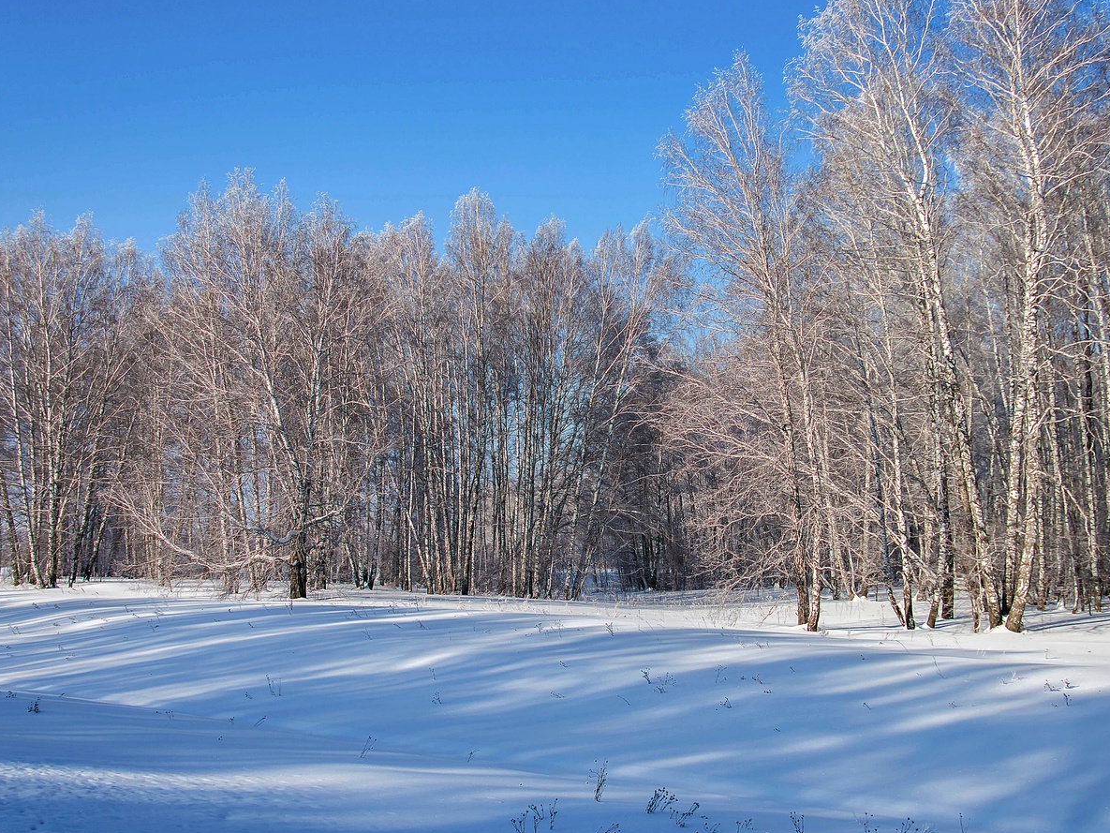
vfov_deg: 33.9
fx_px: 1365
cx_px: 590
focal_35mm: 43
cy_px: 402
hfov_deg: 44.2
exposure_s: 1/400
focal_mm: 25
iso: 100
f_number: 9
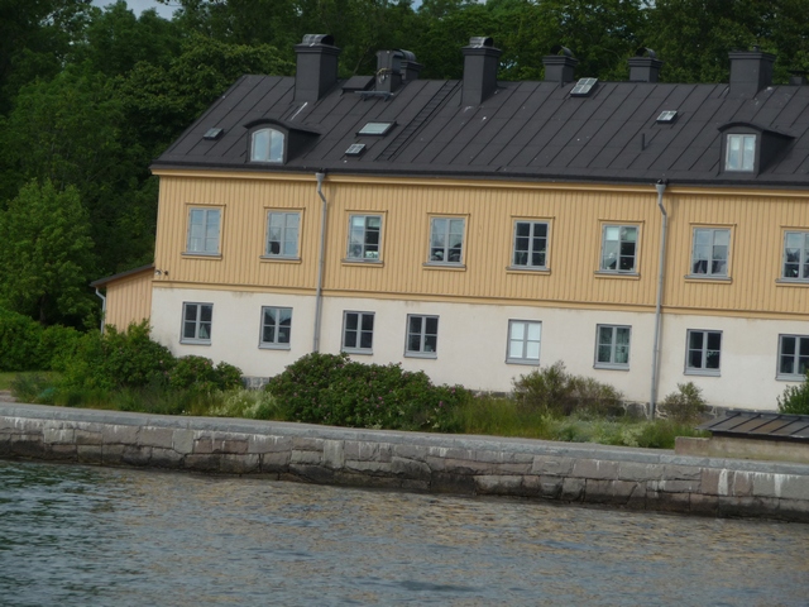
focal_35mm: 170
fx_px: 3973
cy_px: 304
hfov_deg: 11.6
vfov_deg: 8.7
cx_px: 404
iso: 100
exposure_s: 1/640
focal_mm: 29.1
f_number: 4.8
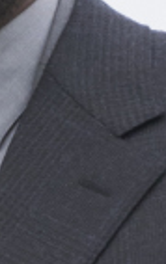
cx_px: -345
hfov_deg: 0.8
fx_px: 11977
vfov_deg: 1.3
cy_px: 342
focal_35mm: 1658
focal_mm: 192
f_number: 6.3
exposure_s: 1/640
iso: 4000
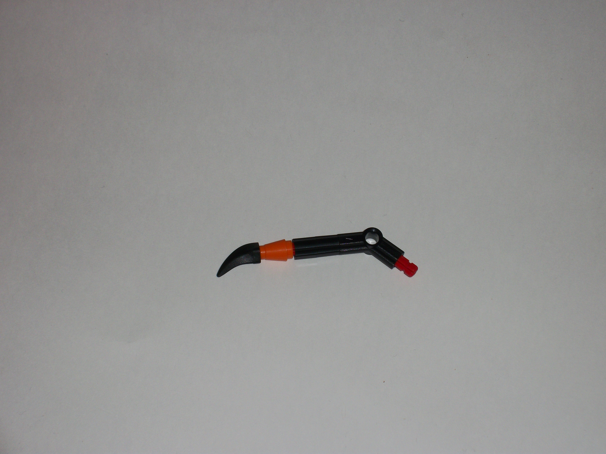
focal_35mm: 105
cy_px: 227
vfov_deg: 14.1
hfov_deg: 18.7
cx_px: 303
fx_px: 1838
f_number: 5.7
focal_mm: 18.8
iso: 80
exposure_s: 1/60
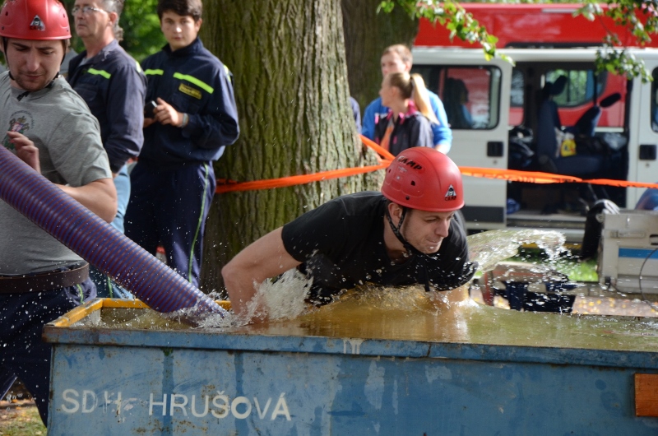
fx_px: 2873
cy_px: 218
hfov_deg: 13.1
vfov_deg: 8.7
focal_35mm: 158
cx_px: 329
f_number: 7.1
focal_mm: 105
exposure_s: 1/400
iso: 1000
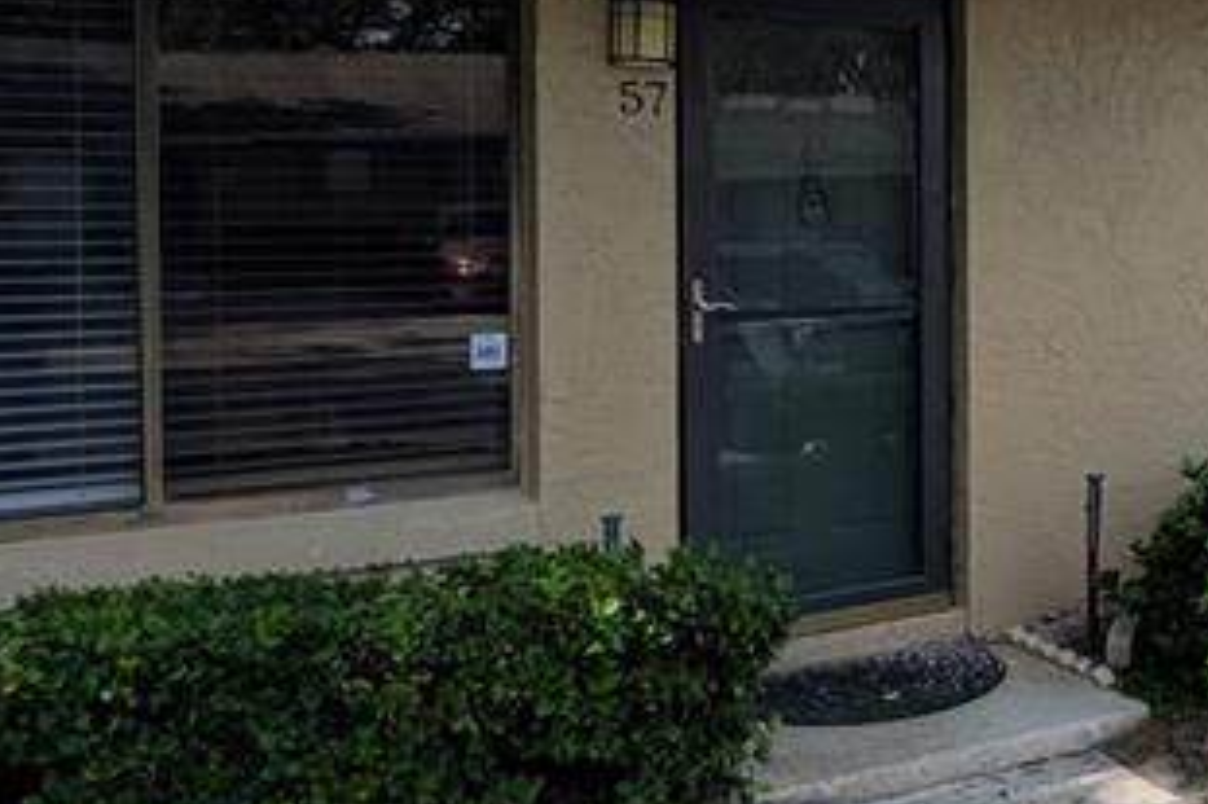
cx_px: 1080
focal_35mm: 48
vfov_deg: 27.7
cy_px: 221
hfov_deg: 38.4
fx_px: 1610
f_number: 2.2
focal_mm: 1.83
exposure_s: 1/1718
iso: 50
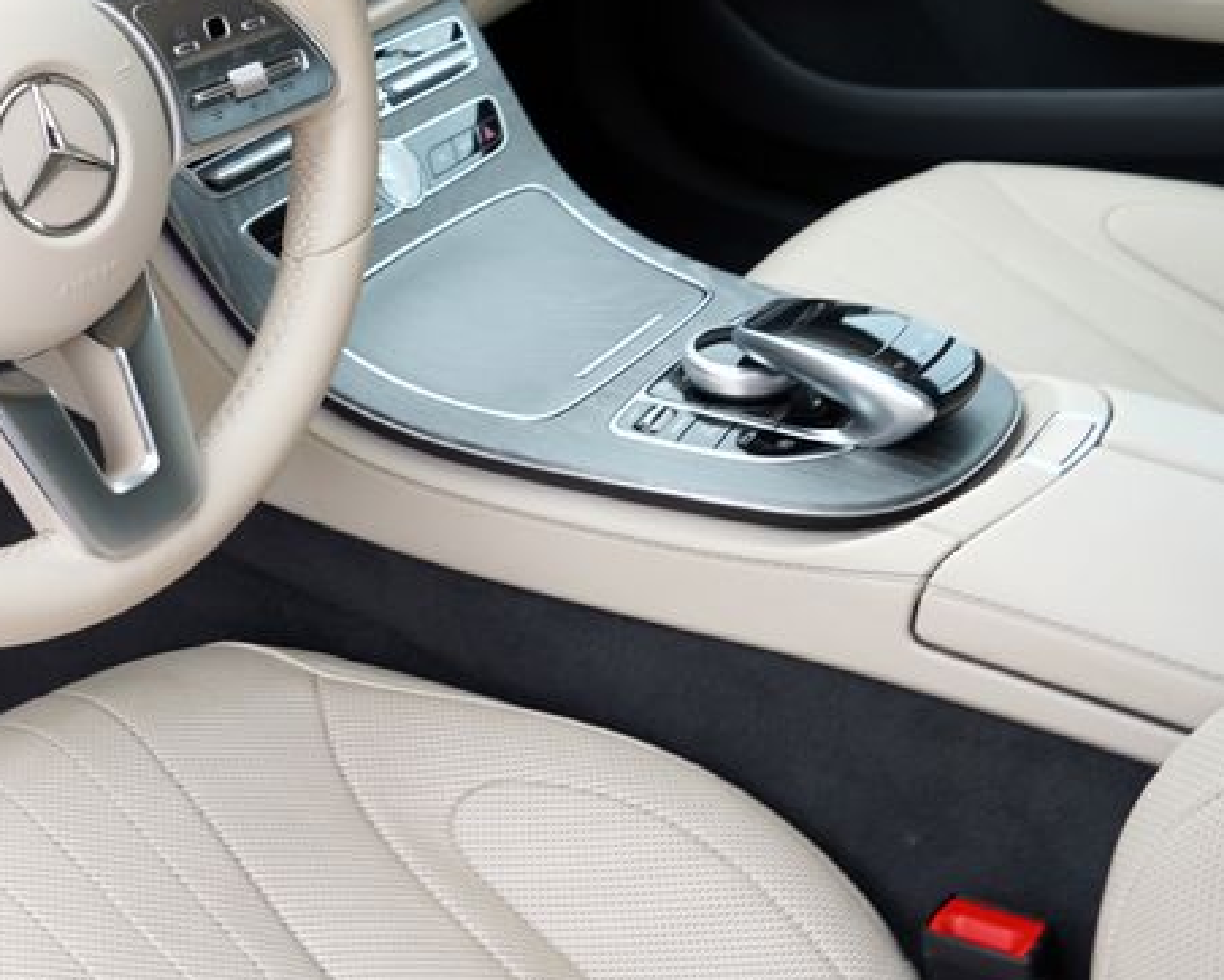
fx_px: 1848
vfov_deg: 28.8
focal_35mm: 51
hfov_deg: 34.5
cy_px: 145
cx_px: 114
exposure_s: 1/100
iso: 100
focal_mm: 24
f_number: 5
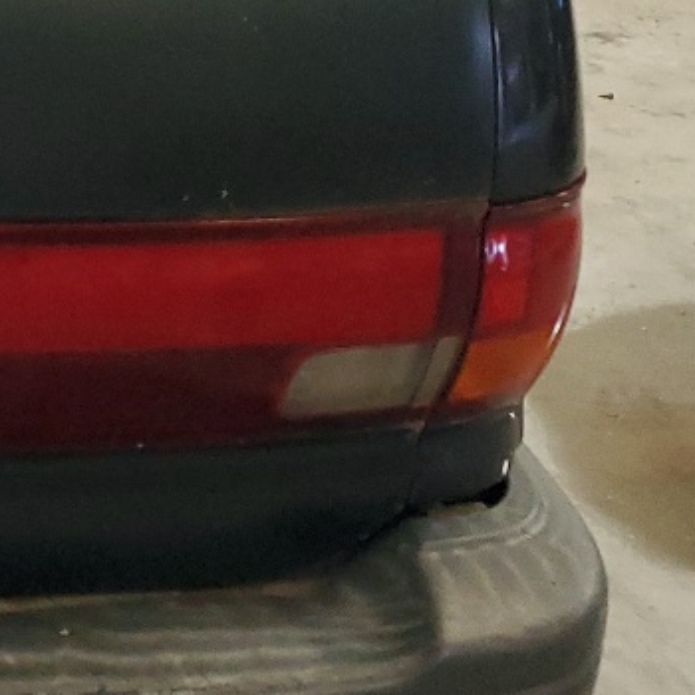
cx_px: -542
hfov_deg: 14.6
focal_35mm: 105
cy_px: -125
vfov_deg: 16.0
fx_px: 2385
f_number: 1.5
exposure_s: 1/60.2
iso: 182
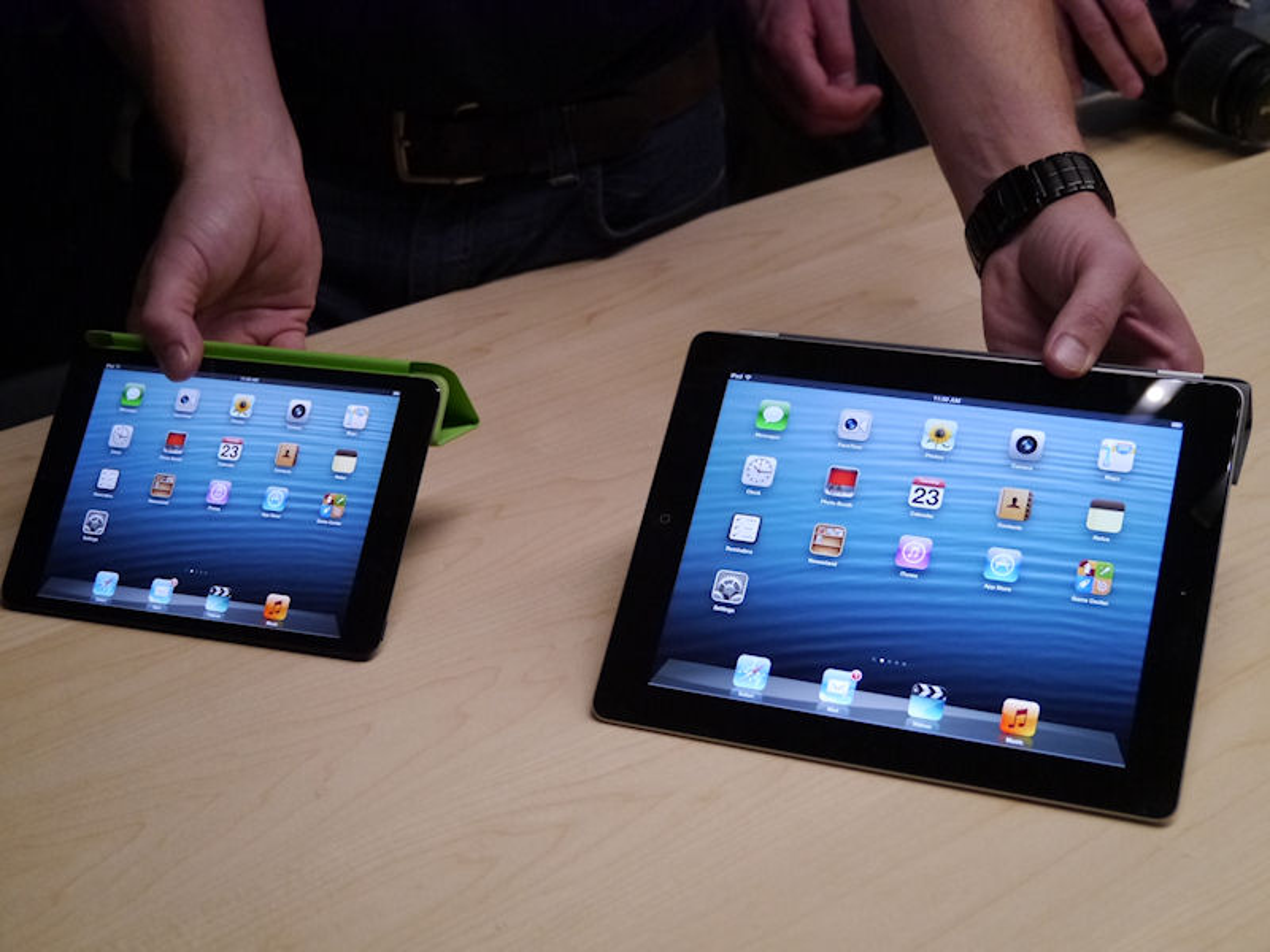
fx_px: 1981
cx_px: 635
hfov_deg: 35.5
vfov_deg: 27.0
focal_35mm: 54
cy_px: 476
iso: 1600
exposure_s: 1/125
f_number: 5.2
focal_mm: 27
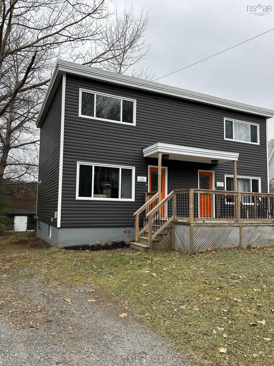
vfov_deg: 67.3
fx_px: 274
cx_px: 137
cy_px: 183
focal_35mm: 26
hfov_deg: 53.1
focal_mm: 5.7
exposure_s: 1/611
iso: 50
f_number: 1.5
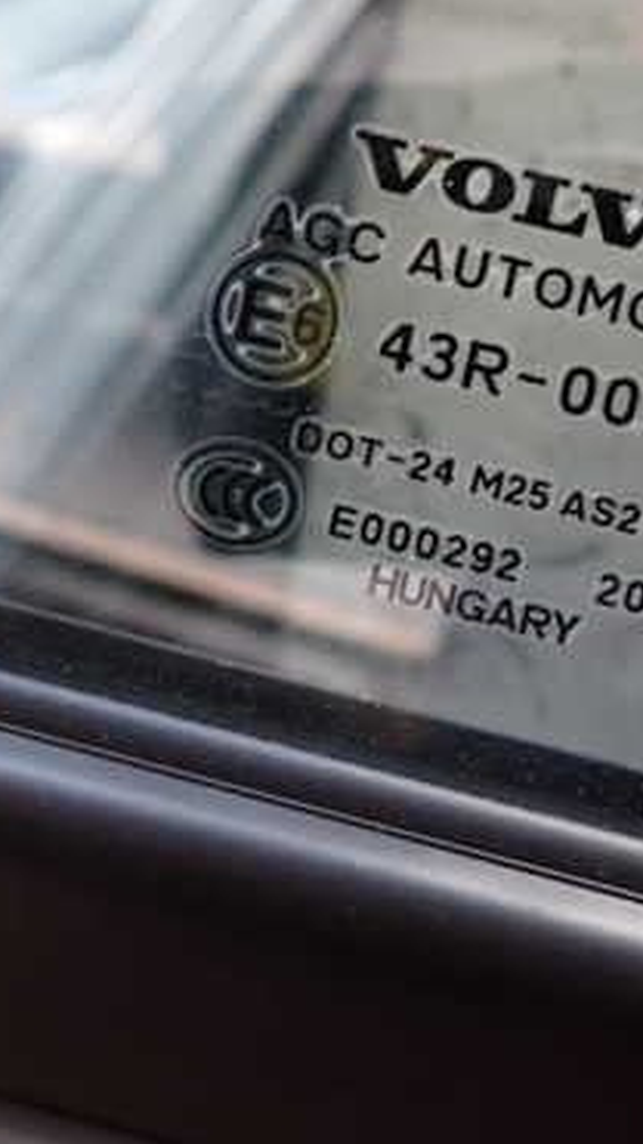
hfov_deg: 22.5
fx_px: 1607
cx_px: 442
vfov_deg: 39.1
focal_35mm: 53
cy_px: 489
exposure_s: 1/30
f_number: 2.3
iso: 320
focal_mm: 5.4
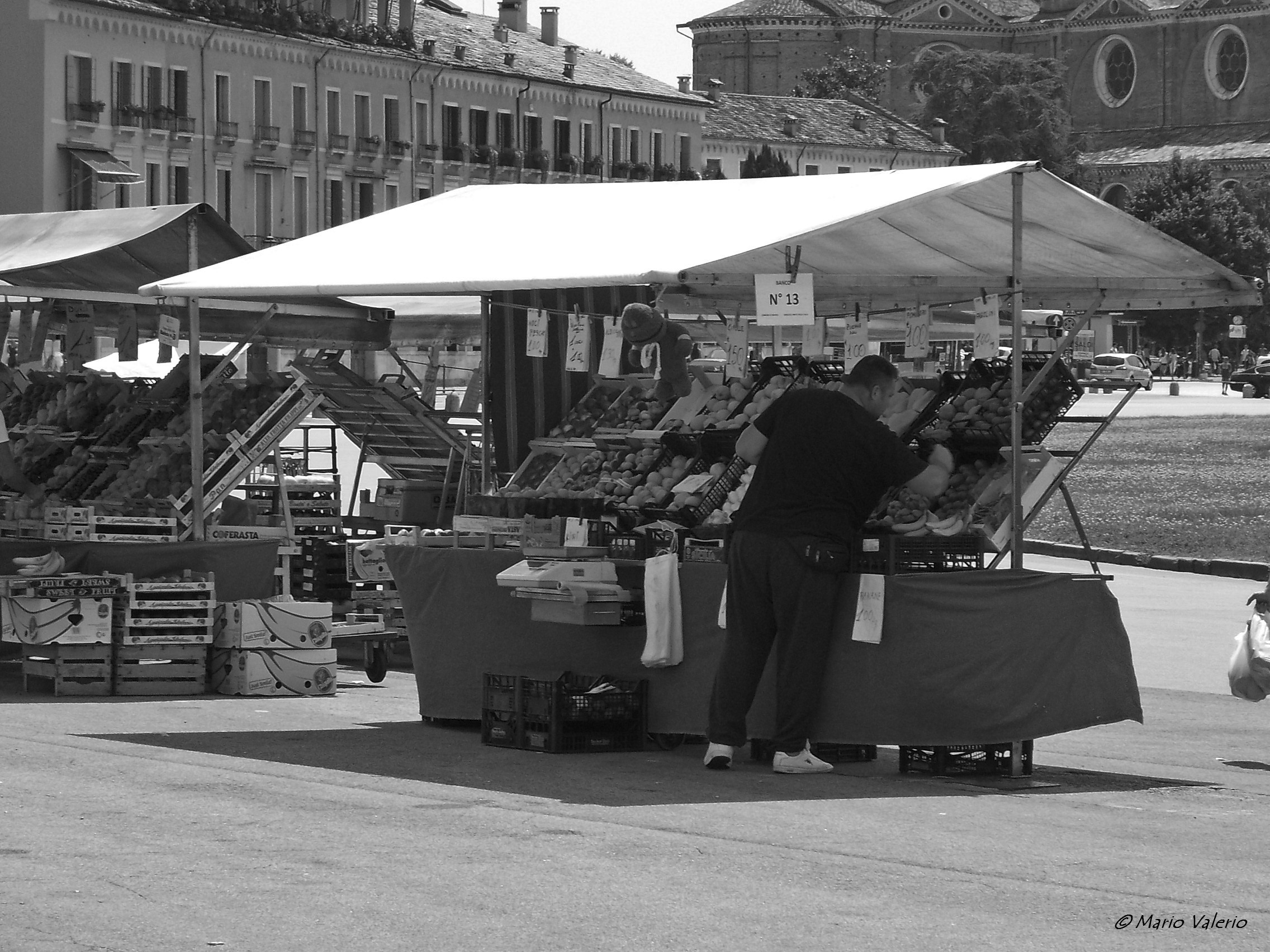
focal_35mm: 140
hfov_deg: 14.1
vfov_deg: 10.6
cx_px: 635
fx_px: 5136
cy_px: 476
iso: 80
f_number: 6.8
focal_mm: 20
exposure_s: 1/160
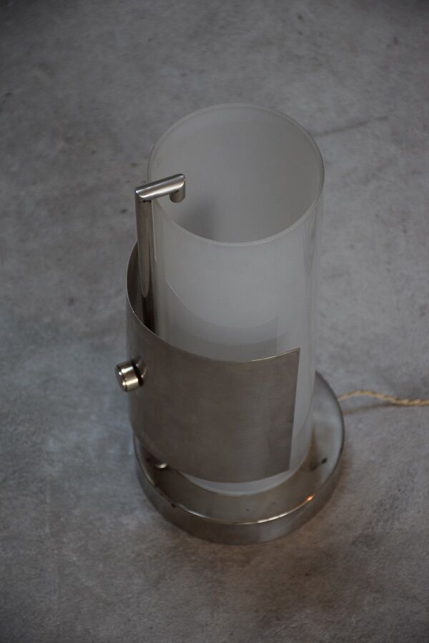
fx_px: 2413
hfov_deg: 10.2
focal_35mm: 135
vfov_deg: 15.2
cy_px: 322
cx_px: 214
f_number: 5.3
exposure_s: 1/125
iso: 800
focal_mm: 90
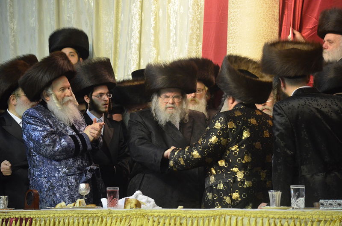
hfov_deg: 11.4
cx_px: 171
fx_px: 1707
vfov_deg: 7.6
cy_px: 113
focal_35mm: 180
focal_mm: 120
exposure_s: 1/125
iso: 3200
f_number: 4.8
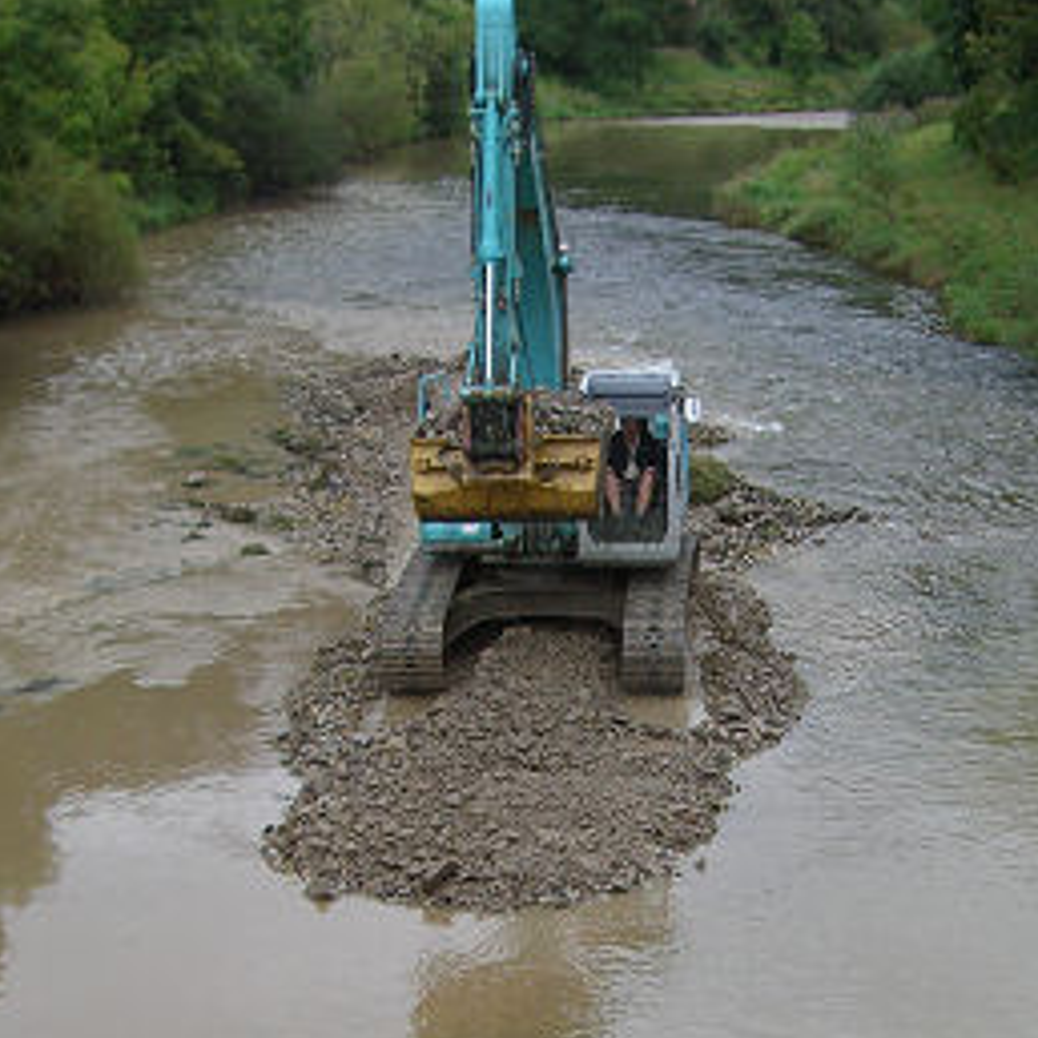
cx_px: 776
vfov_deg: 22.0
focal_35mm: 78
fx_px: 2646
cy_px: 764
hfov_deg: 22.0
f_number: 2.7
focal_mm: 6.2
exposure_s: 1/320
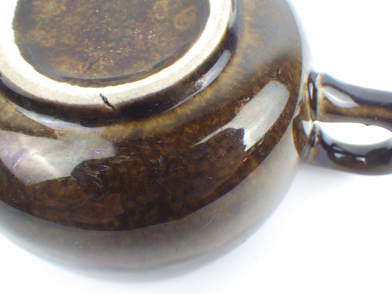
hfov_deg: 54.0
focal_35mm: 34
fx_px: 385
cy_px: 147
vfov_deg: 41.8
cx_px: 196
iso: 125
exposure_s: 1/13
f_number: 3.8
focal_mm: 6.1
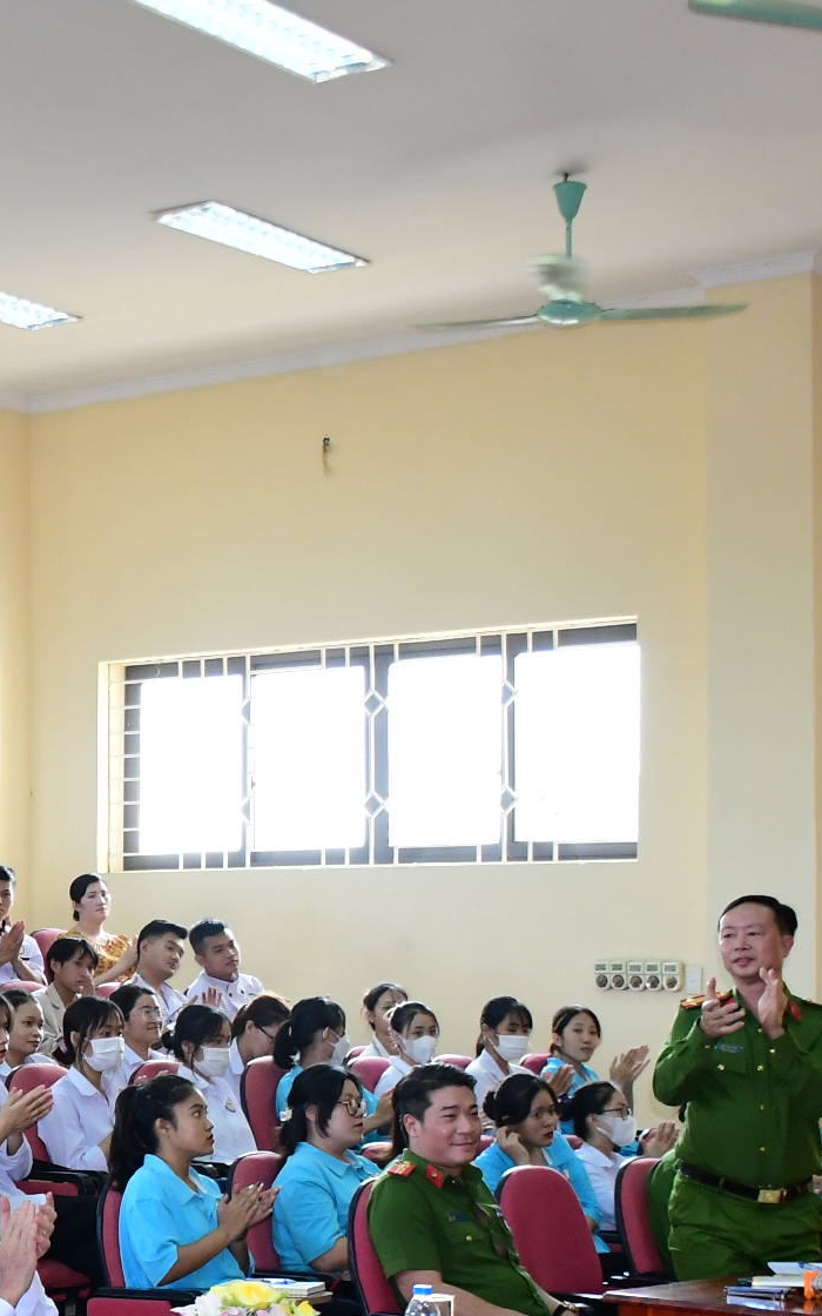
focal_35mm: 76
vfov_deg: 26.8
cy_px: 959
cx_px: -364
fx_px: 2724
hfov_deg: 15.9
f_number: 5
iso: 1600
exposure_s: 1/200
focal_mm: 20
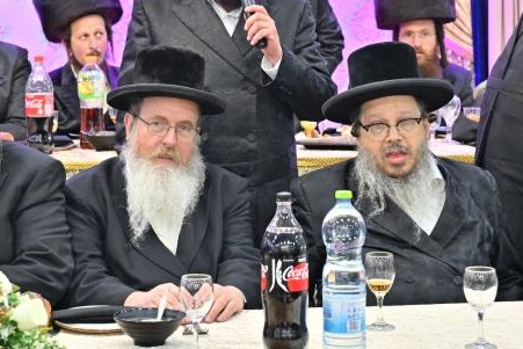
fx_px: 1584
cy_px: -34
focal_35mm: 109
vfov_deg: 12.4
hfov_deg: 18.7
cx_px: 246
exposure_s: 1/160
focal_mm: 48
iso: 500
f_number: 4
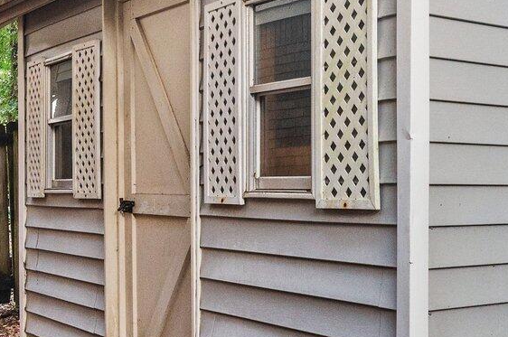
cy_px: 192
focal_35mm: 64
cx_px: 416
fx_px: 899
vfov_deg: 21.2
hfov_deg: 30.7
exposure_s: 1/100
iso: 2500
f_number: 9
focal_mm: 17.5
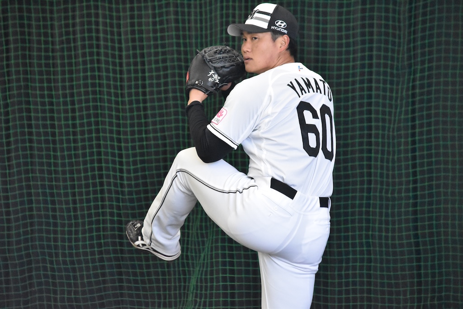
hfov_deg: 7.6
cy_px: 154
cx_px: 232
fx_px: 3473
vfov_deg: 5.1
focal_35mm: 270
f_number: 5.6
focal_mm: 180
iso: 10000
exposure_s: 1/2000
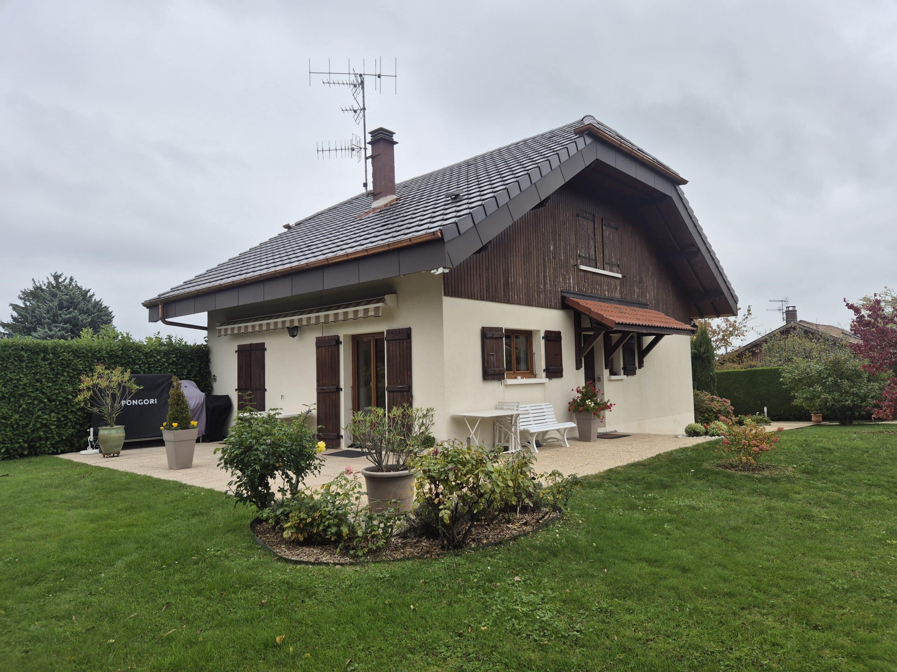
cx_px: 448
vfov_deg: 58.9
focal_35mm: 23
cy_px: 336
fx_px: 596
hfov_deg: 73.9
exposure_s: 1/411
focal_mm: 5.4
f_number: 1.8
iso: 25
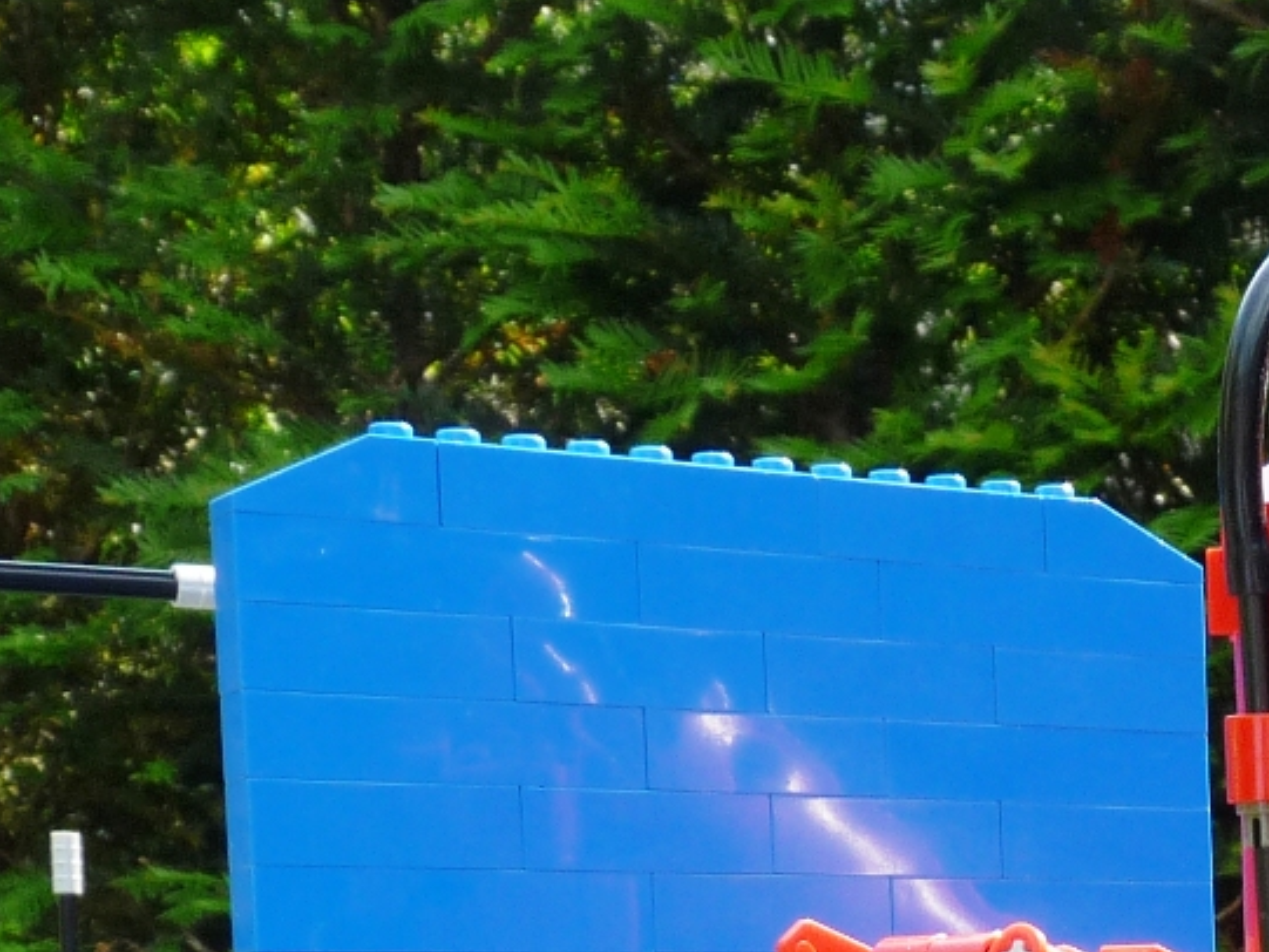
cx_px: 1375
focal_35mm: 91
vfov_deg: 14.9
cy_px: 1512
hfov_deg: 20.6
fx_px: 3337
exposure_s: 1/200
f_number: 4
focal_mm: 4.8
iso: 100
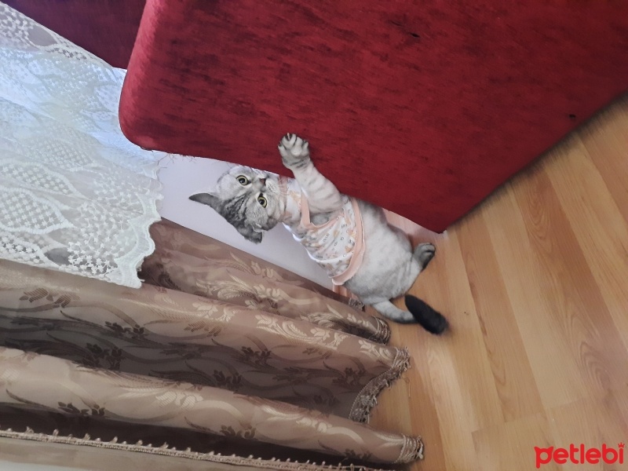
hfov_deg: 69.4
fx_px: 454
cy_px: 236
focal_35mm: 25
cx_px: 314
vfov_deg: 54.9
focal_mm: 4.6
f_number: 2
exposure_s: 1/20
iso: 800
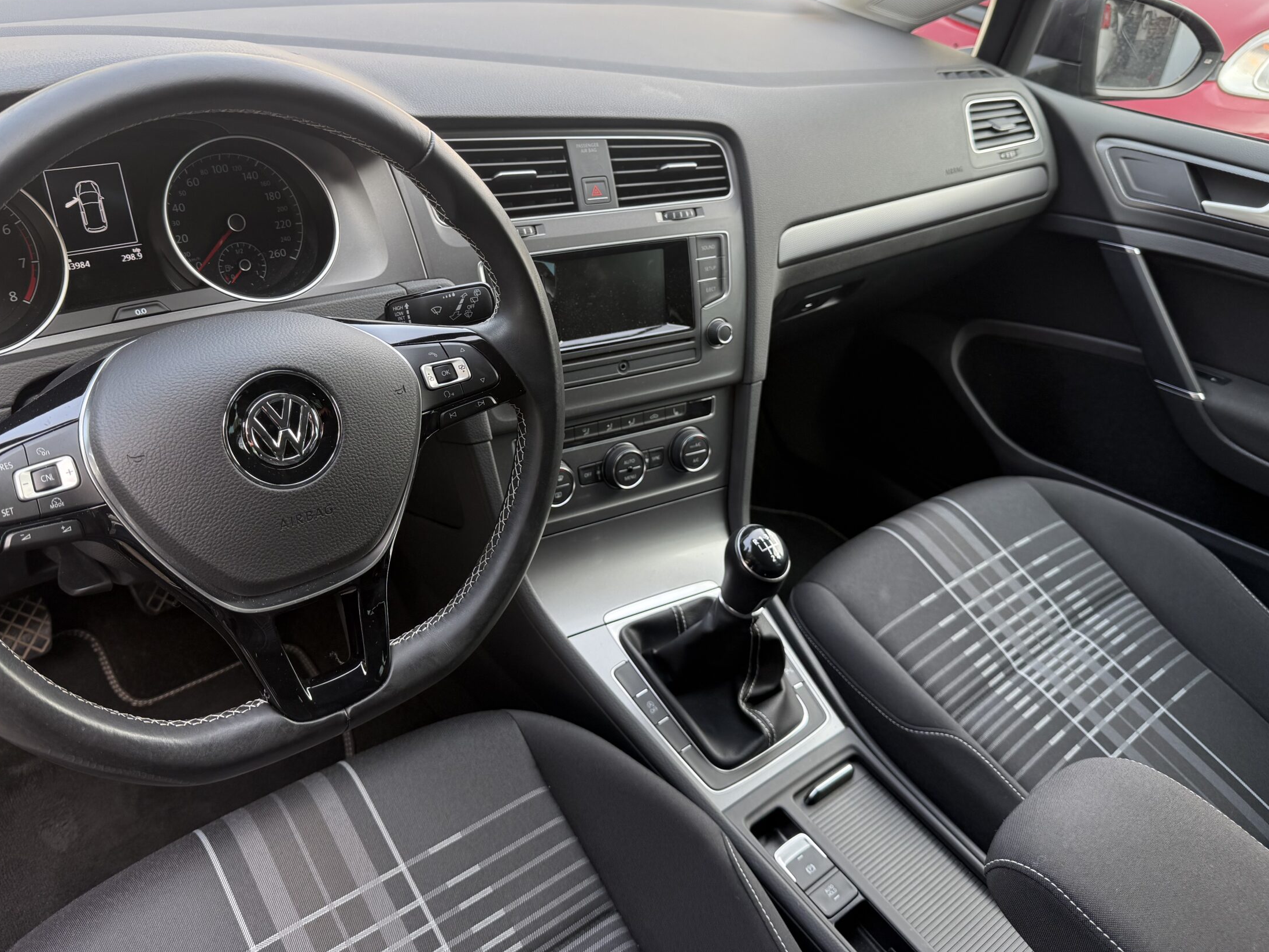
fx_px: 1027
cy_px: 400
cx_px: 585
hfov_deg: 63.4
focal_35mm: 28
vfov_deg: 49.6
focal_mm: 6.76
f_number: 1.78
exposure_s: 1/121
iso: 100
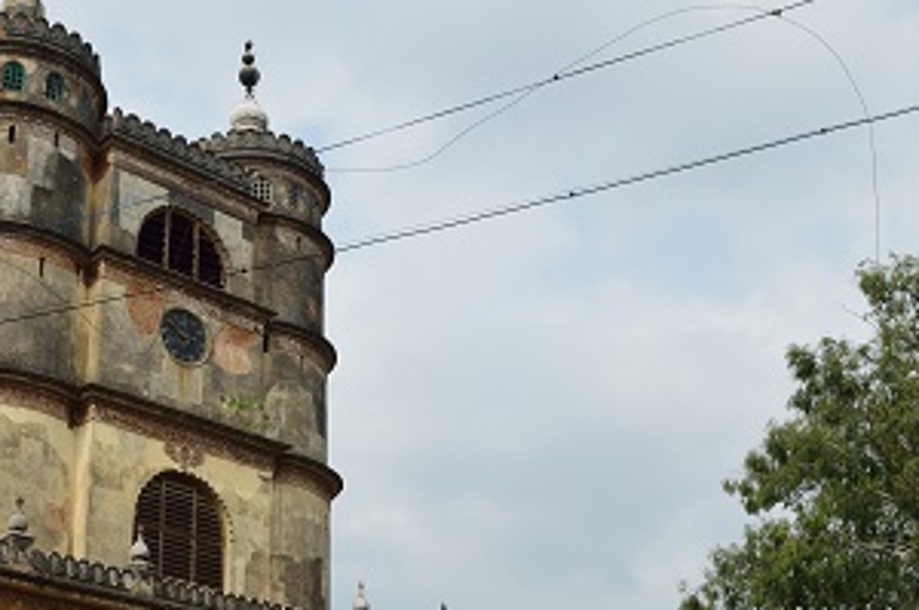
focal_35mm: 54
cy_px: 585
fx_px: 1376
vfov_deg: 24.1
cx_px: 267
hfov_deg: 36.3
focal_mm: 18
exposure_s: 1/400
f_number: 11
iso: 400
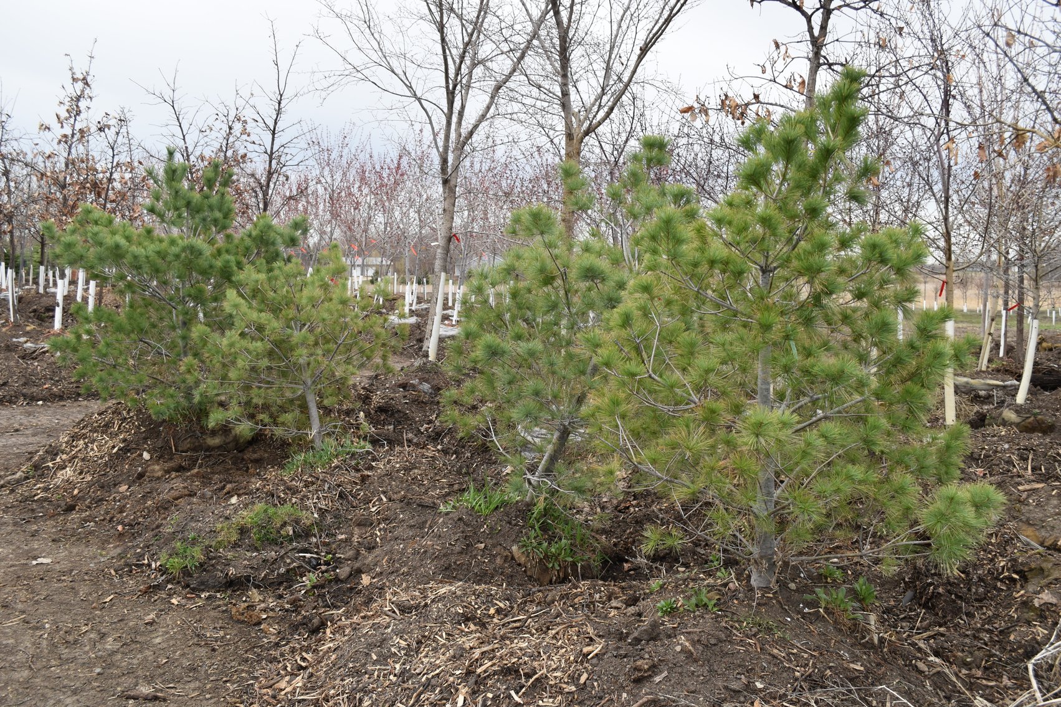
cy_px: 354
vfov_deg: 40.0
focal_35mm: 33
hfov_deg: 57.2
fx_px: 972
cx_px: 530
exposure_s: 1/250
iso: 200
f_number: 6.3
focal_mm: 22
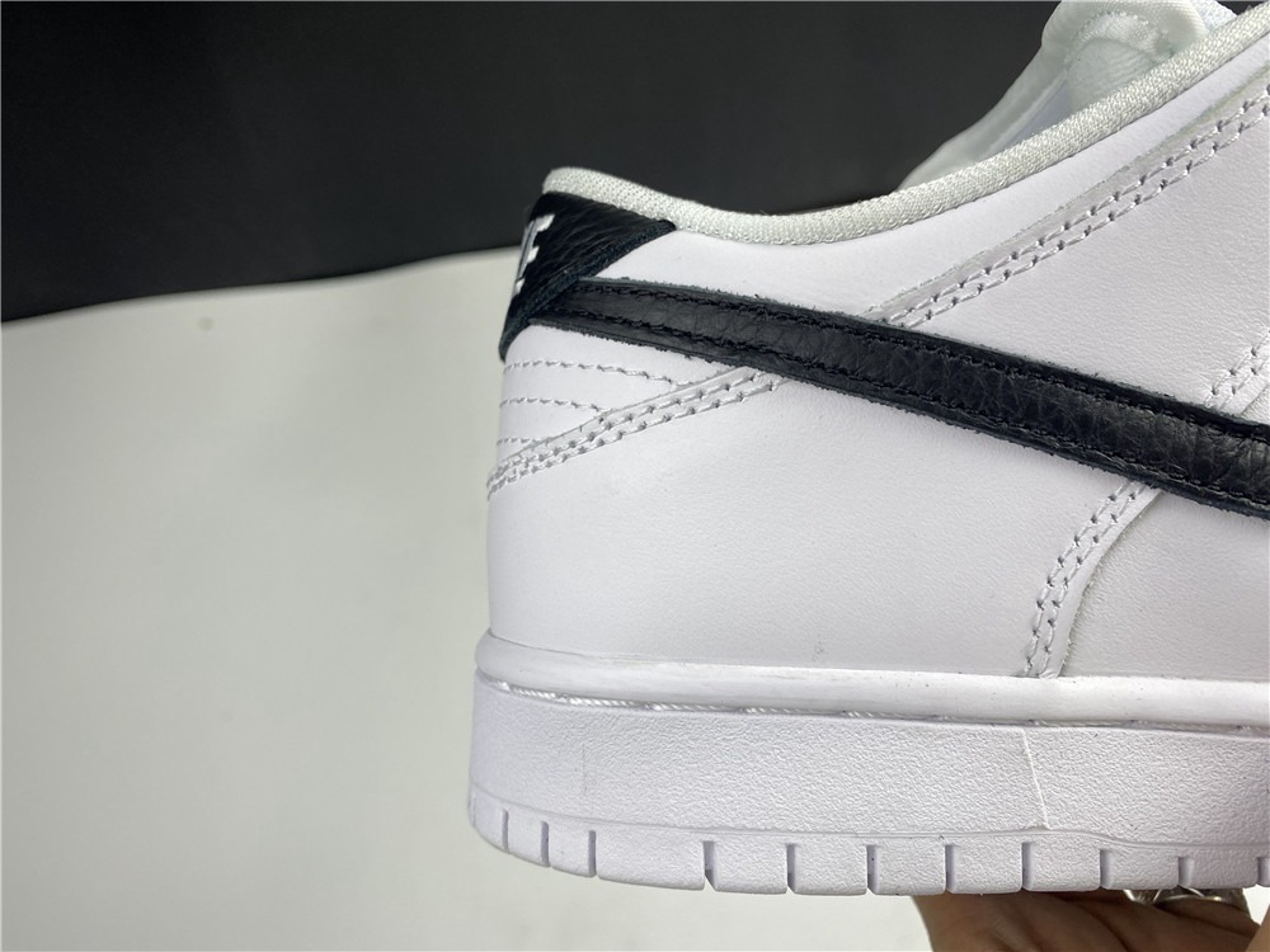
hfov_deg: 67.3
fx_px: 954
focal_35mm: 26
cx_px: 635
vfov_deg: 53.1
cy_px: 476
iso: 40
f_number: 1.8
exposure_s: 1/100
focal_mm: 4.25
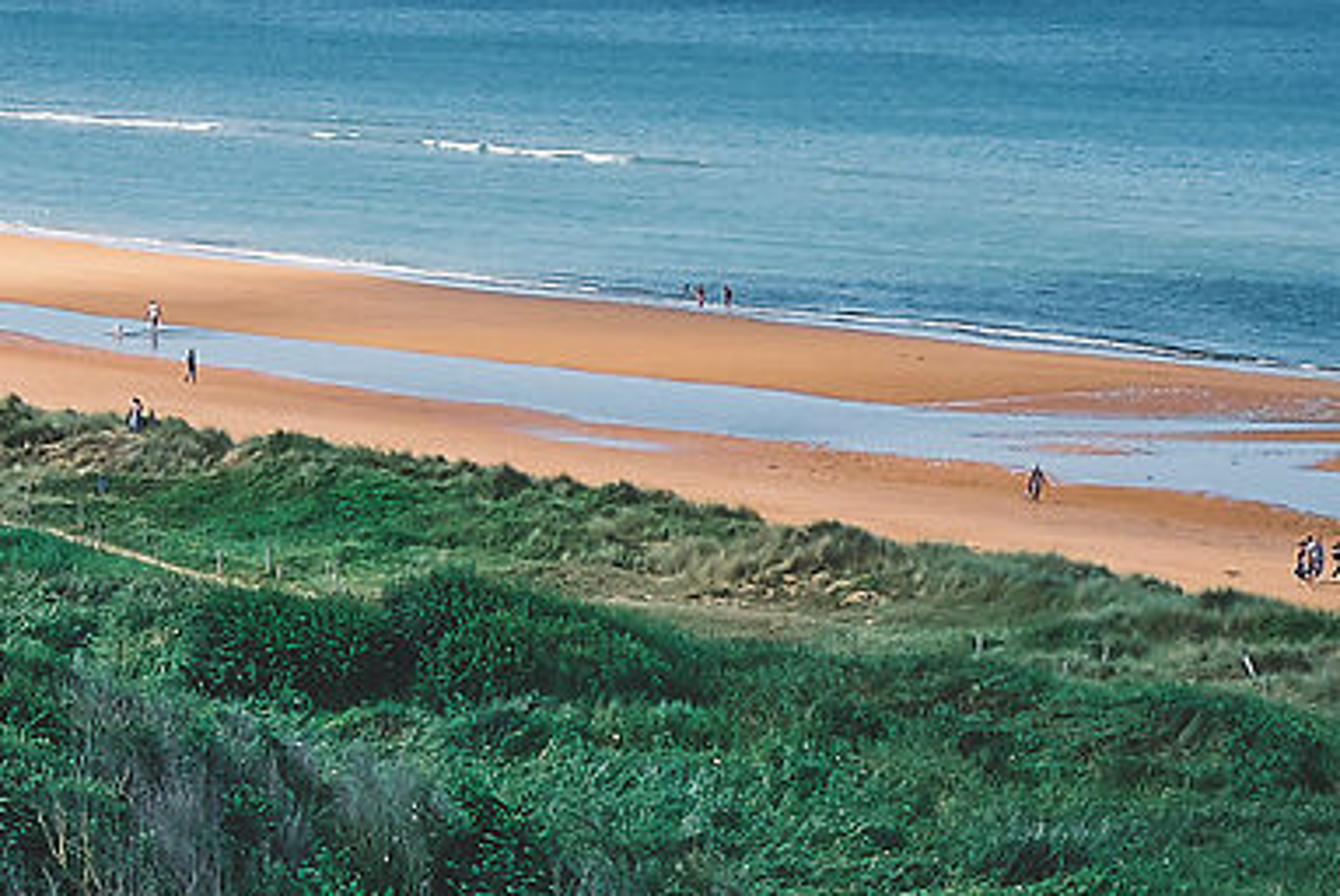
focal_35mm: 169
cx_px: -364
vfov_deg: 8.1
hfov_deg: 11.8
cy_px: -70
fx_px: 6295
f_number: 5.6
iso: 160
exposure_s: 1/420
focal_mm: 18
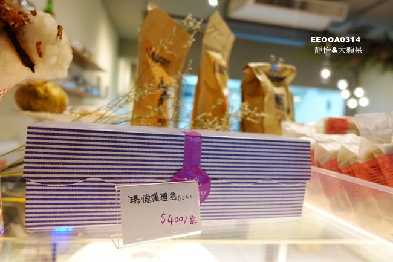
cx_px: 196
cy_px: 131
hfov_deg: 73.8
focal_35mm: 24
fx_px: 262
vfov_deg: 53.1
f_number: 2
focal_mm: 8.8
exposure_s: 1/30
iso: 125
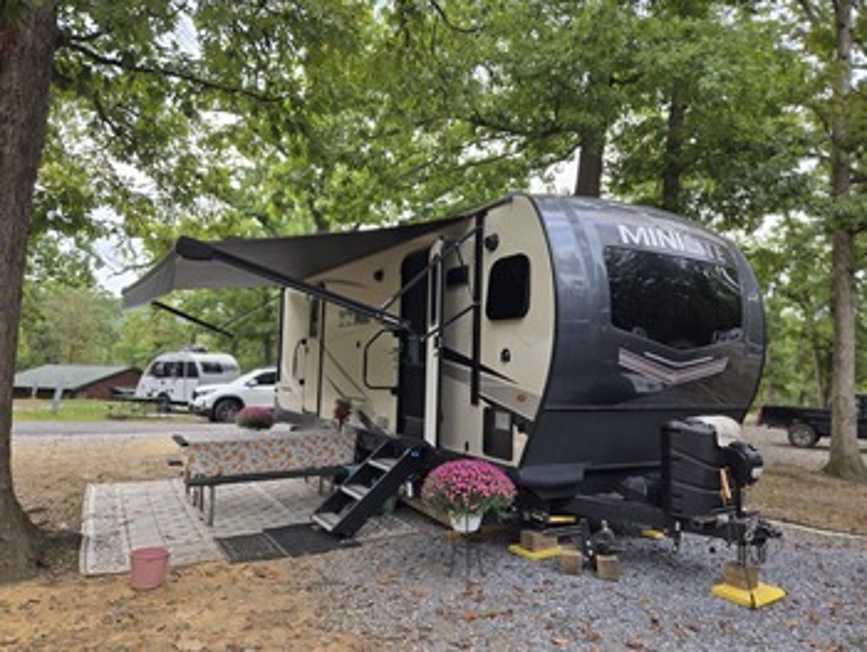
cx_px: 434
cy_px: 326
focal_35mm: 23
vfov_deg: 58.9
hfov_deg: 73.9
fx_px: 576
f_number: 1.8
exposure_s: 1/274
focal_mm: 5.4
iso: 25
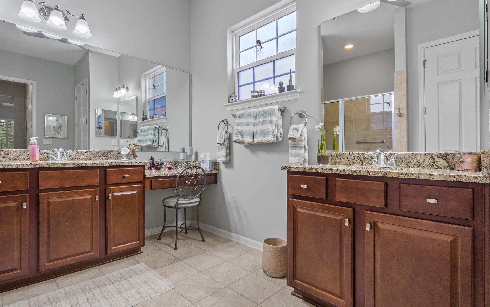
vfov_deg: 65.0
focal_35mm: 18
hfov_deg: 90.9
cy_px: 146
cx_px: 226
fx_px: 240
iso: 1000
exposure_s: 1/15
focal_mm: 16
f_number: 8
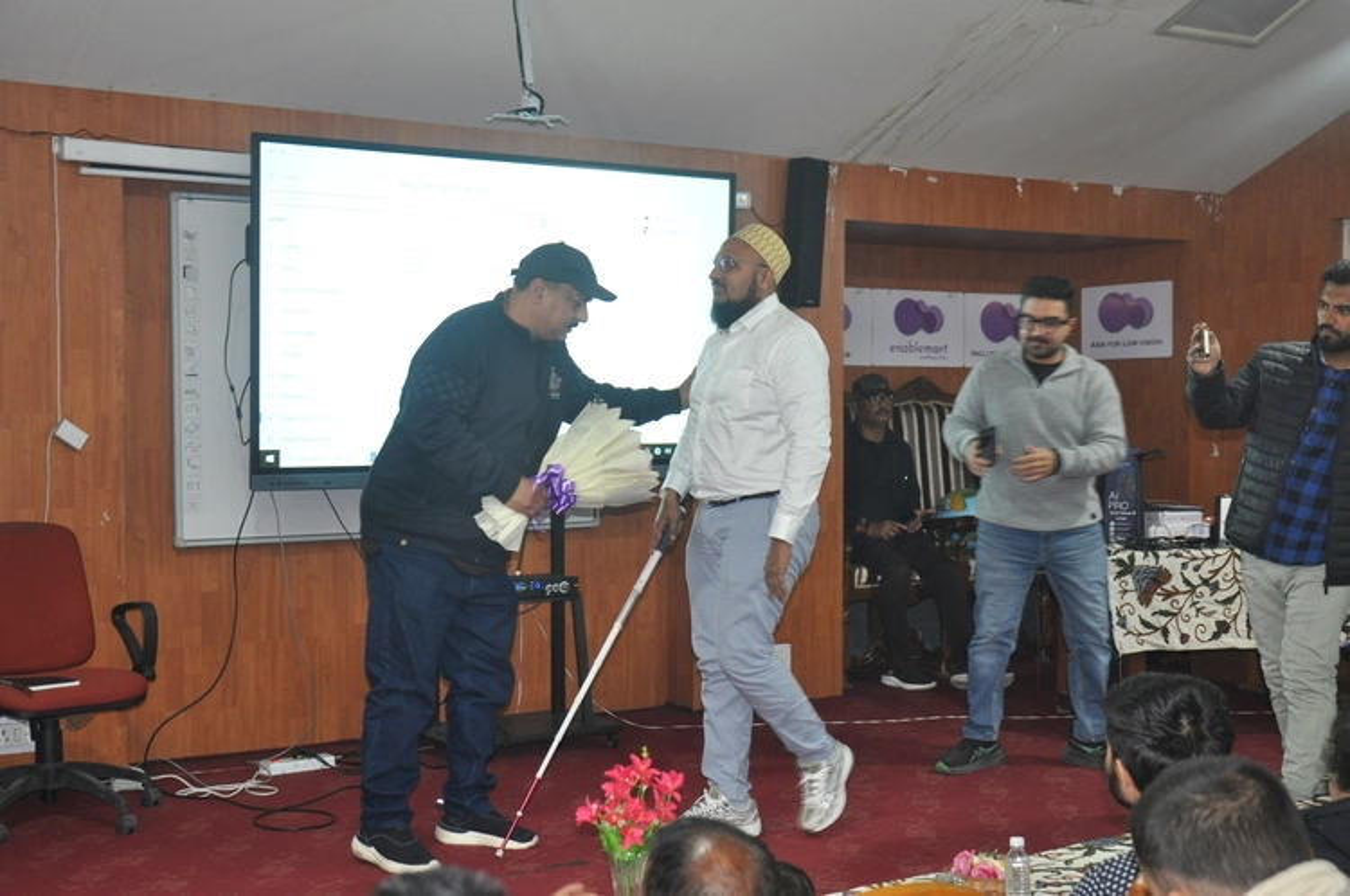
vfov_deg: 26.4
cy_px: 448
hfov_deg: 38.9
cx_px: 675
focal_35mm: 51
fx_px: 1910
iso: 800
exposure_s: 1/60
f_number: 4
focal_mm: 34
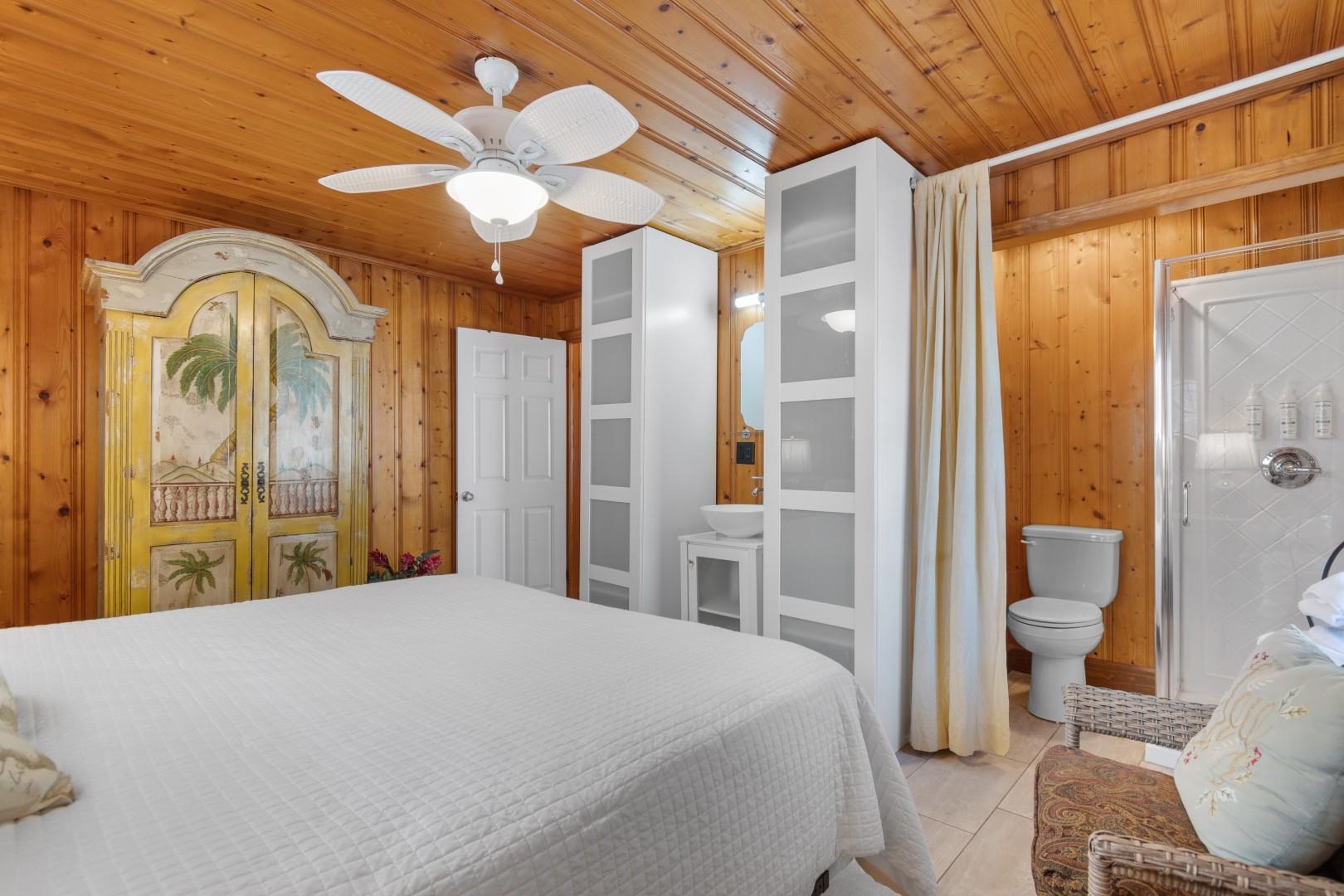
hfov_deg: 96.7
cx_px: 672
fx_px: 597
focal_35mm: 16
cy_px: 448
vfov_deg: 73.7
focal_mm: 11
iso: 100
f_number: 4.8
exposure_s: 1/8
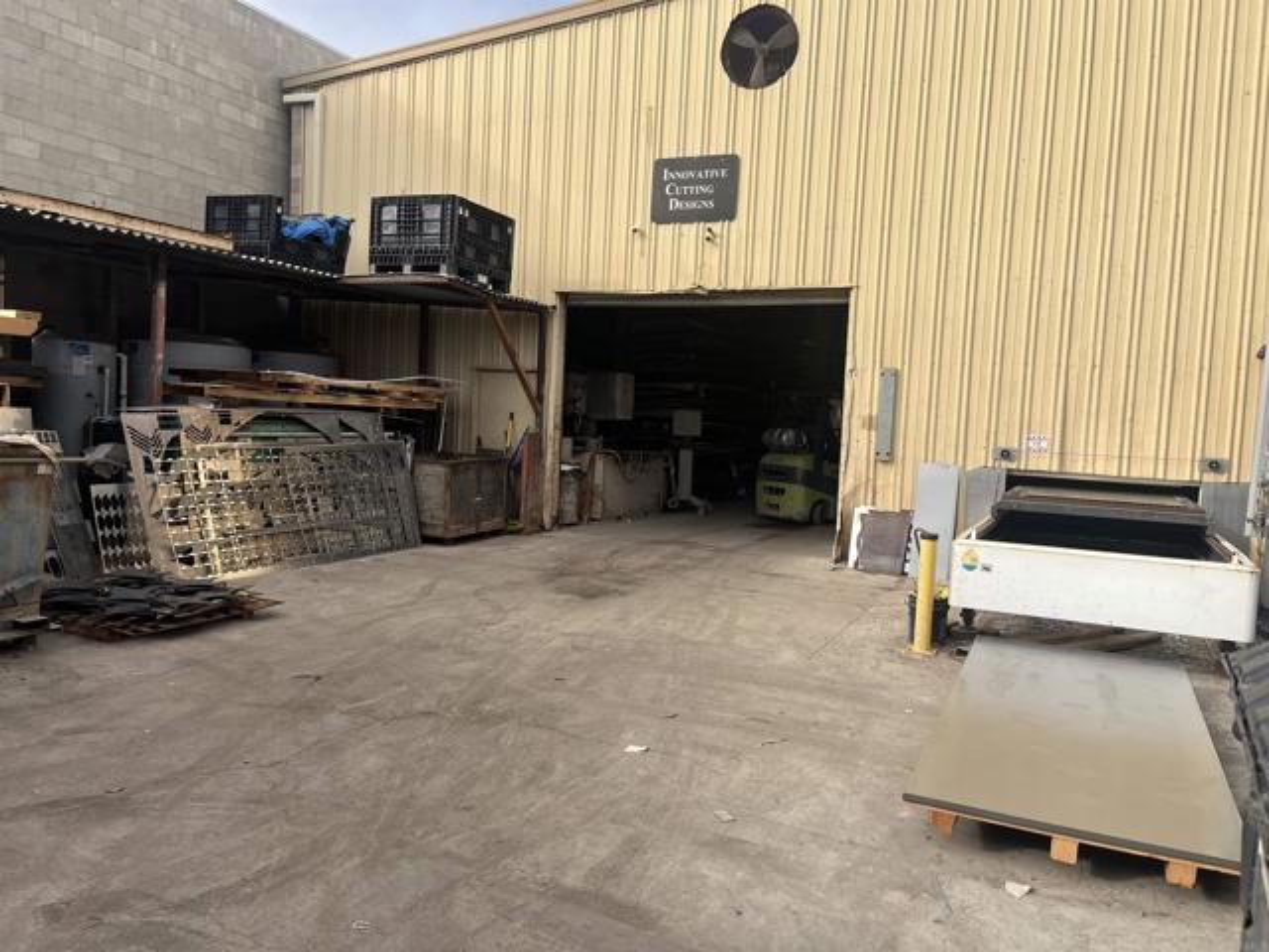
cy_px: 476
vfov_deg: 53.1
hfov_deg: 67.3
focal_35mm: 26
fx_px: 953
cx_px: 634
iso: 50
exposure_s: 1/2268
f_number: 1.6
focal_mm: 5.1
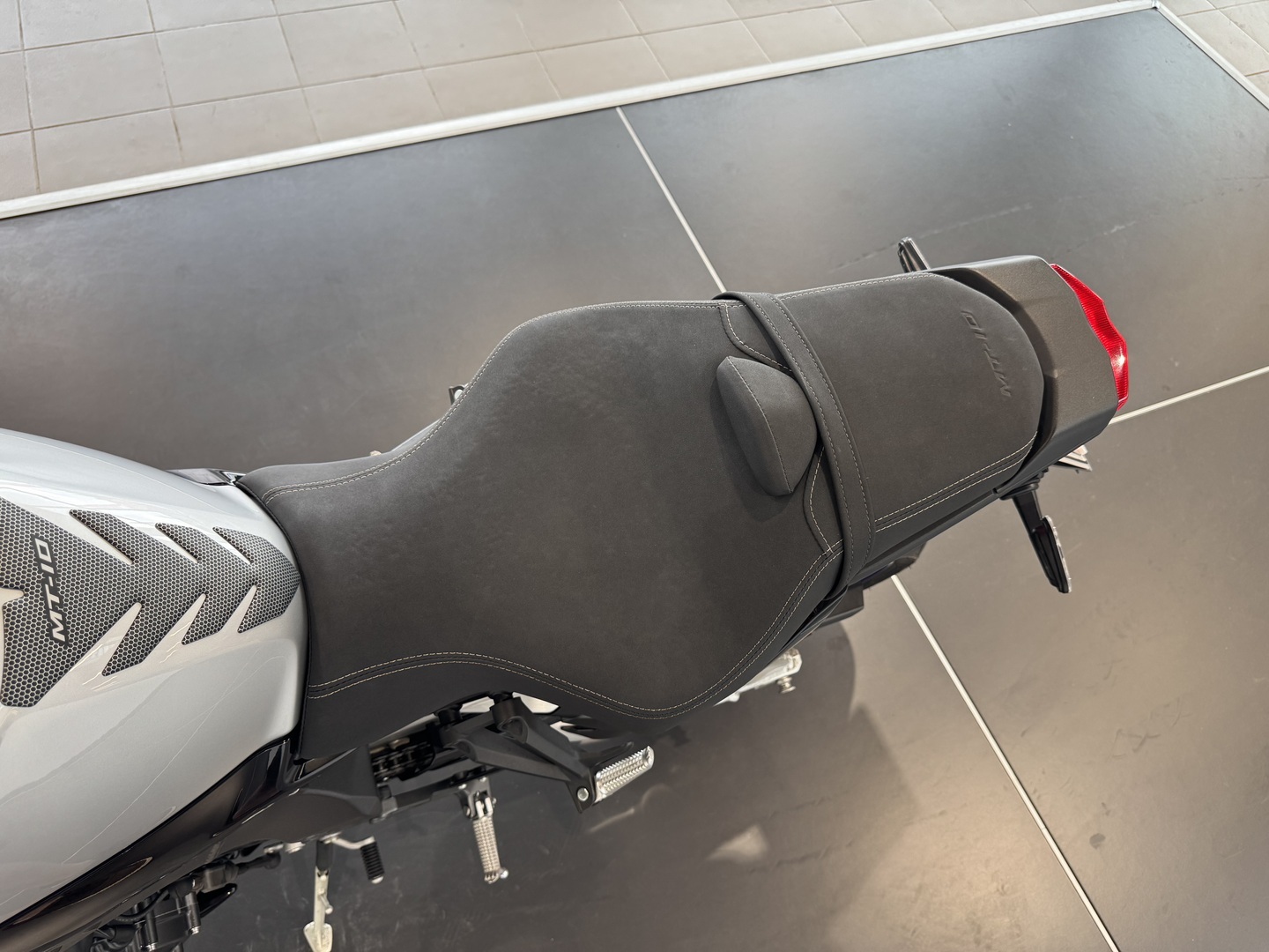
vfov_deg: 56.8
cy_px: 476
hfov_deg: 71.6
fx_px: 880
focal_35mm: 24
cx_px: 634
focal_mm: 6.76
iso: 100
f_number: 1.78
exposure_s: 1/100
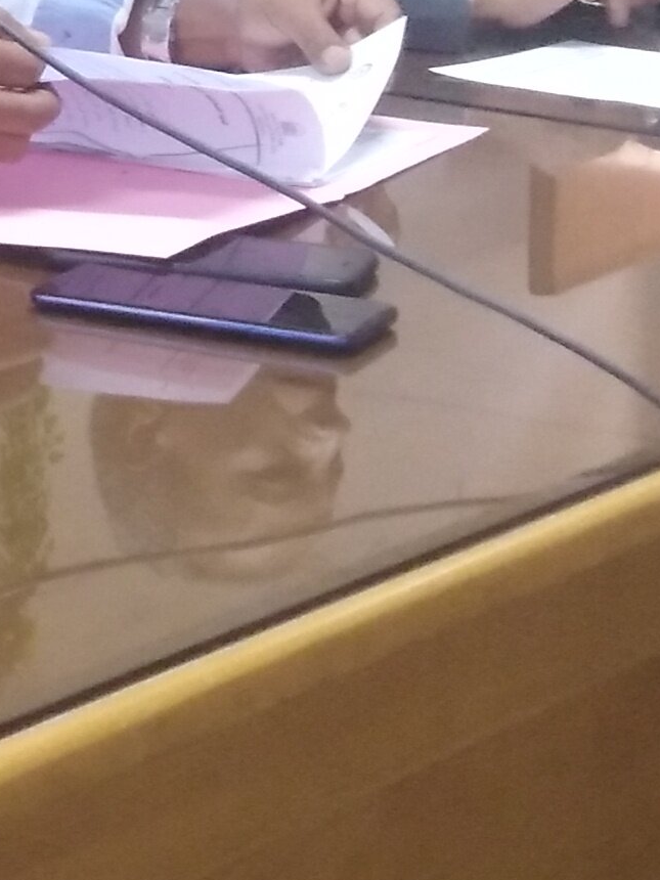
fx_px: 3076
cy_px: -95
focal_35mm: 121
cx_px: -629
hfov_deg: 11.2
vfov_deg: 15.8
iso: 816
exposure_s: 1/14.3
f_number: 2.2
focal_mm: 3.46
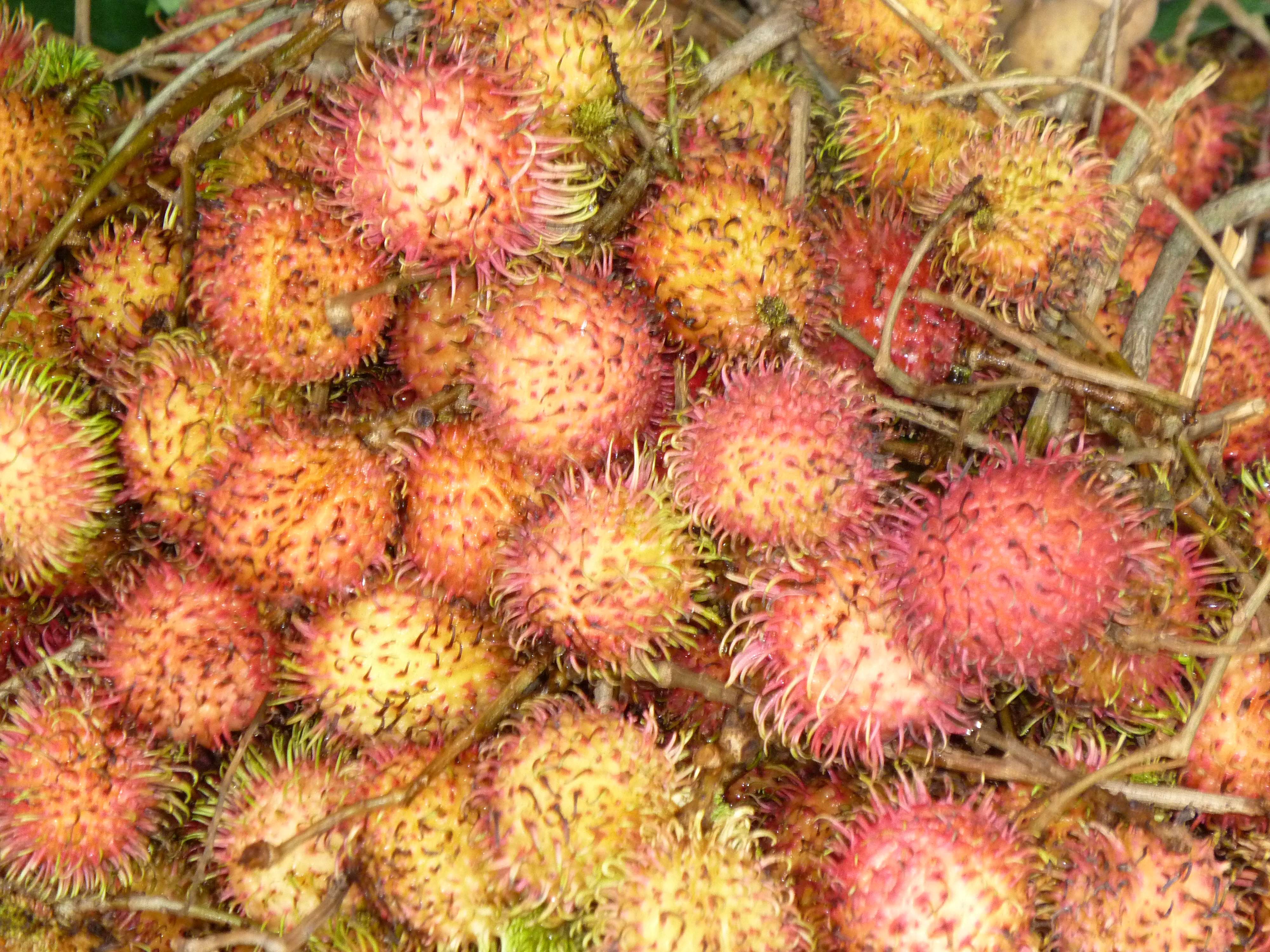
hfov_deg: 9.9
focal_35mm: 200
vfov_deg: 7.4
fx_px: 7338
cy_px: 476
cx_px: 635
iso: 320
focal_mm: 36
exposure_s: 1/60
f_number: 5.9
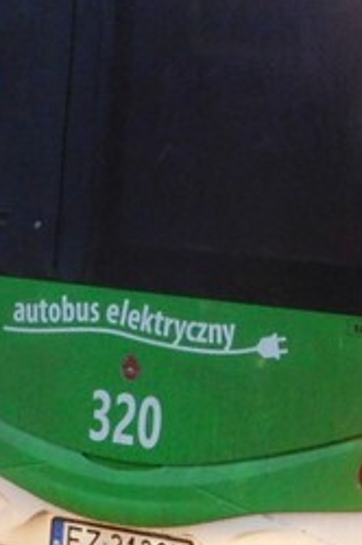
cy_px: 97
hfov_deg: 11.2
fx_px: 1815
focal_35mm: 120
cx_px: 403
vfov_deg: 16.9
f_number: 3.6
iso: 400
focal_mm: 5.7
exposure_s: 1/60
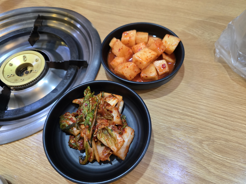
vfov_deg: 58.9
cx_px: 123
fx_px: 163
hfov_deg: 73.9
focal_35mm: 23
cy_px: 92
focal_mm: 6.3
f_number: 1.7
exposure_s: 1/60
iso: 640
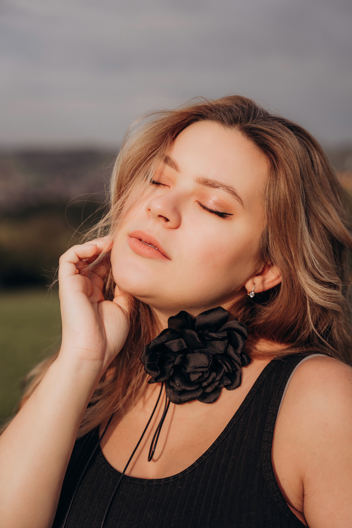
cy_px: 264
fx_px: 843
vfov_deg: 34.8
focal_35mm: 58
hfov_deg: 23.6
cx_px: 176
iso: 250
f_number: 2.8
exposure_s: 1/3200
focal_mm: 57.5
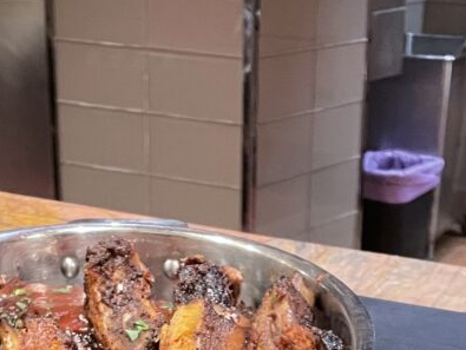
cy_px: 599
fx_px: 1361
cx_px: 254
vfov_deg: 13.4
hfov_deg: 19.4
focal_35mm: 101
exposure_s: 1/60
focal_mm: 4.2
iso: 250
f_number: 1.6
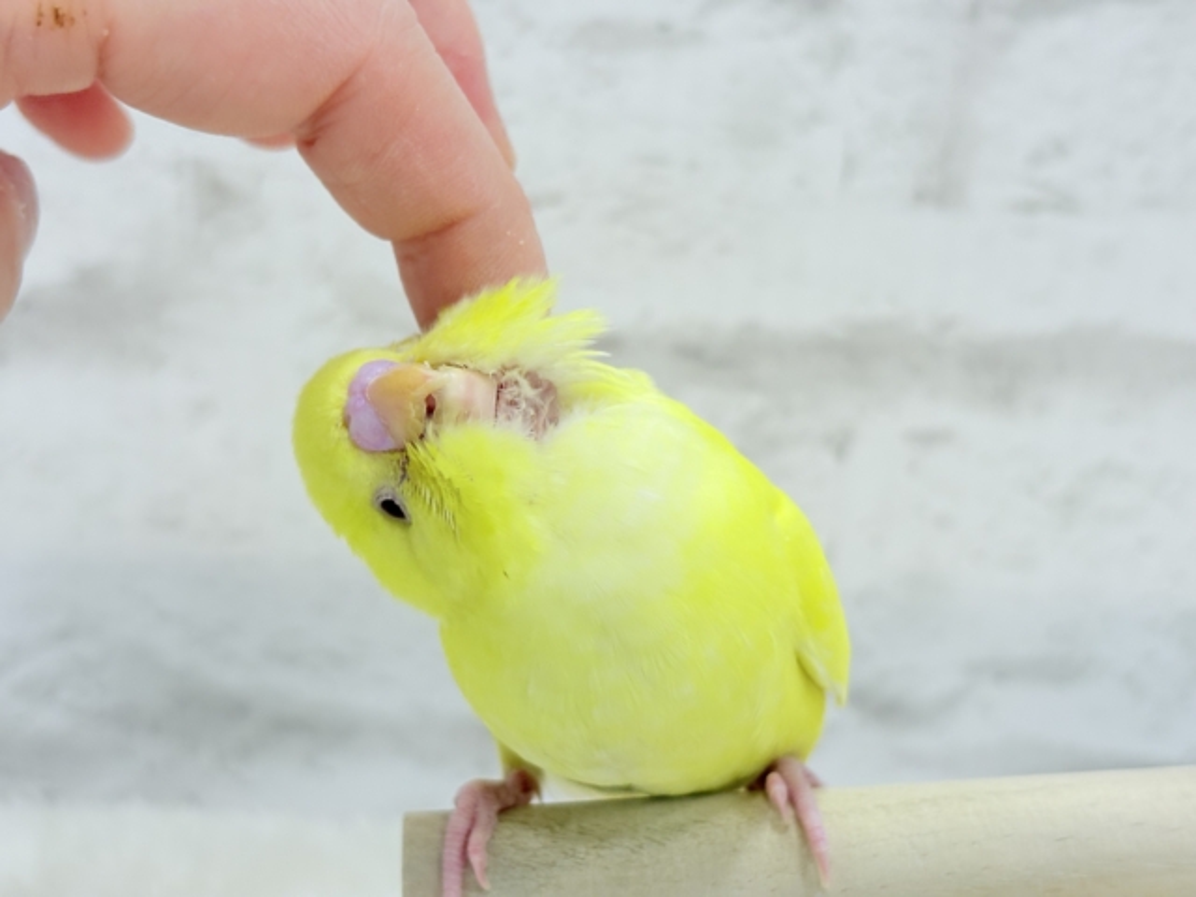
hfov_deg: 36.8
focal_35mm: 52
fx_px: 1797
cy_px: 448
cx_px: 598
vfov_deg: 28.0
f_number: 1.6
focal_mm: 5.96
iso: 80
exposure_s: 1/100
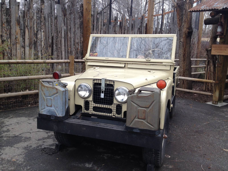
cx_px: 114
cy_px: 86
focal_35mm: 35
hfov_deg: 52.6
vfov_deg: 40.7
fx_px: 231
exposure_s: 1/120
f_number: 2.4
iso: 64
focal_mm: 4.28
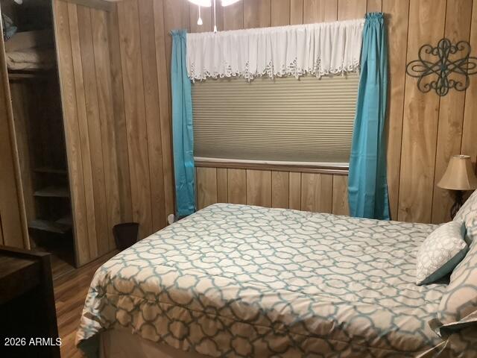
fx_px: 427
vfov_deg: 45.4
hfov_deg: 58.4
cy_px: 179
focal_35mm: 31
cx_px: 238
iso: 400
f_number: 2.4
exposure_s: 1/40
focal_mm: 3.3
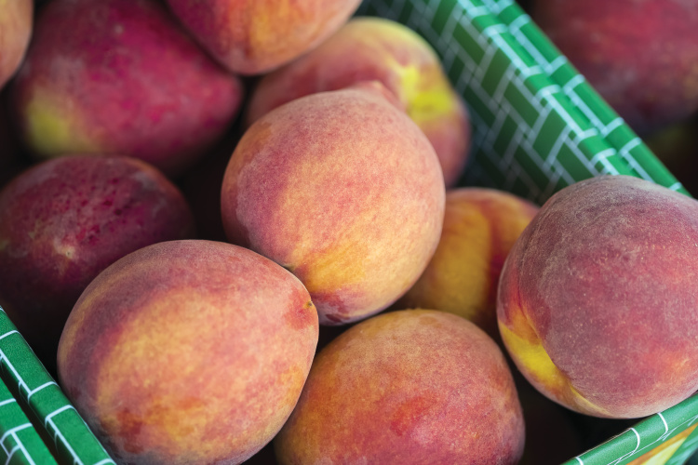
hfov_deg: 22.6
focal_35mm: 90
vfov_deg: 15.2
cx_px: 349
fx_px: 1745
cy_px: 232
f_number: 2.4
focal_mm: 60
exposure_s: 1/250
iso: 800
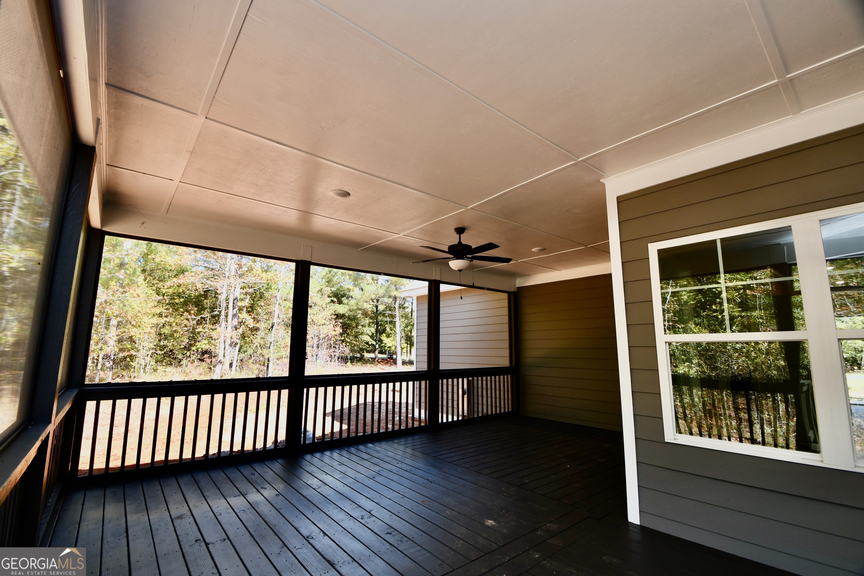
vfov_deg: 77.3
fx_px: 360
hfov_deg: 100.4
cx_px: 432
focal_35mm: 15
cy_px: 288
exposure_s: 1/100
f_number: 5
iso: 200
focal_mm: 10
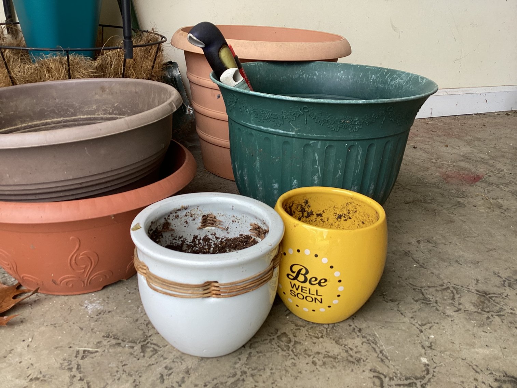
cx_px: 258
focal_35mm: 31
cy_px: 194
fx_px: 463
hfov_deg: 58.3
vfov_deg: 45.4
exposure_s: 1/120
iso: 40
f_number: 2.4
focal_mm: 3.3
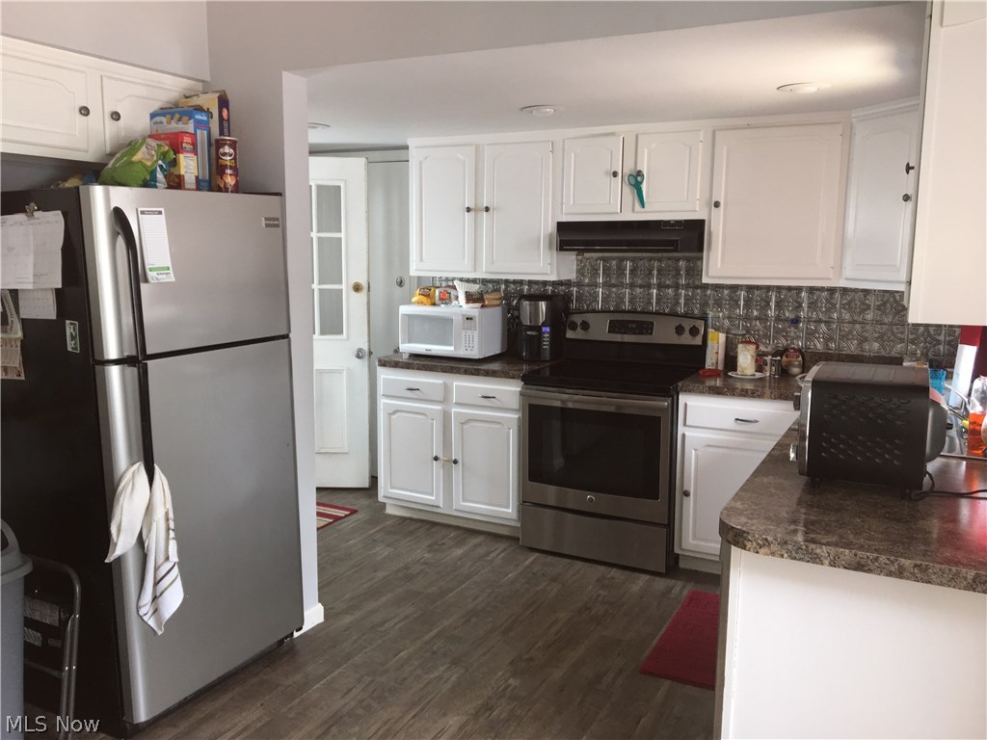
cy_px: 370
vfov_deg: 48.2
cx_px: 494
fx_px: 827
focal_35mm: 29
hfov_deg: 61.7
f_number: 2.2
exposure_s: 1/30
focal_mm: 4.15
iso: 40
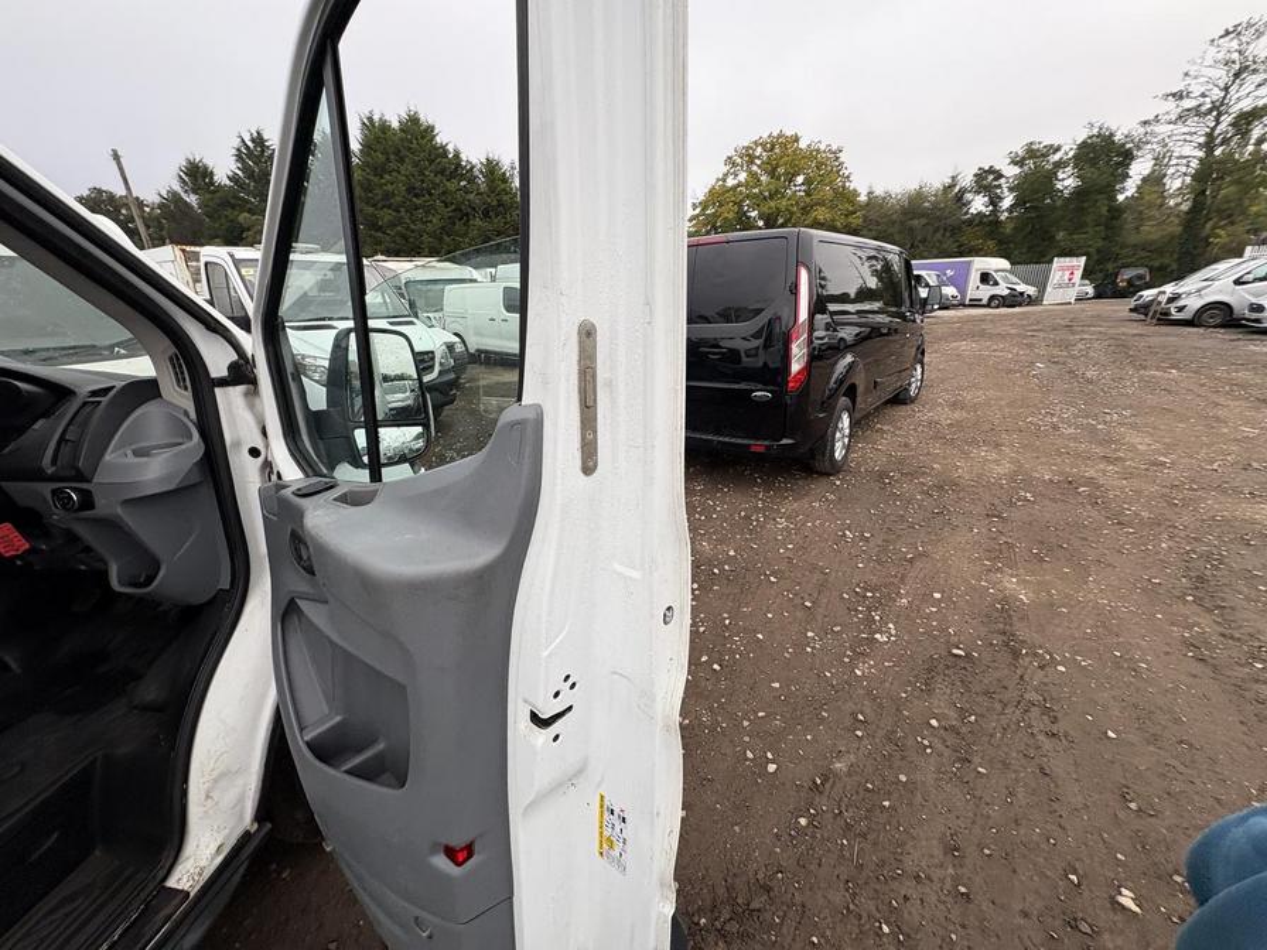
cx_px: 634
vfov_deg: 85.7
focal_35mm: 14
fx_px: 512
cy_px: 475
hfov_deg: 102.1
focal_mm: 2.22
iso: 40
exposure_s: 1/104
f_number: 2.2
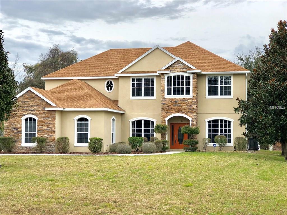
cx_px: 144
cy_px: 108
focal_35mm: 57
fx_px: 473
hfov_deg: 33.8
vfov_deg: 25.7
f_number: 2.8
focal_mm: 6.6
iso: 20
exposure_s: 1/326
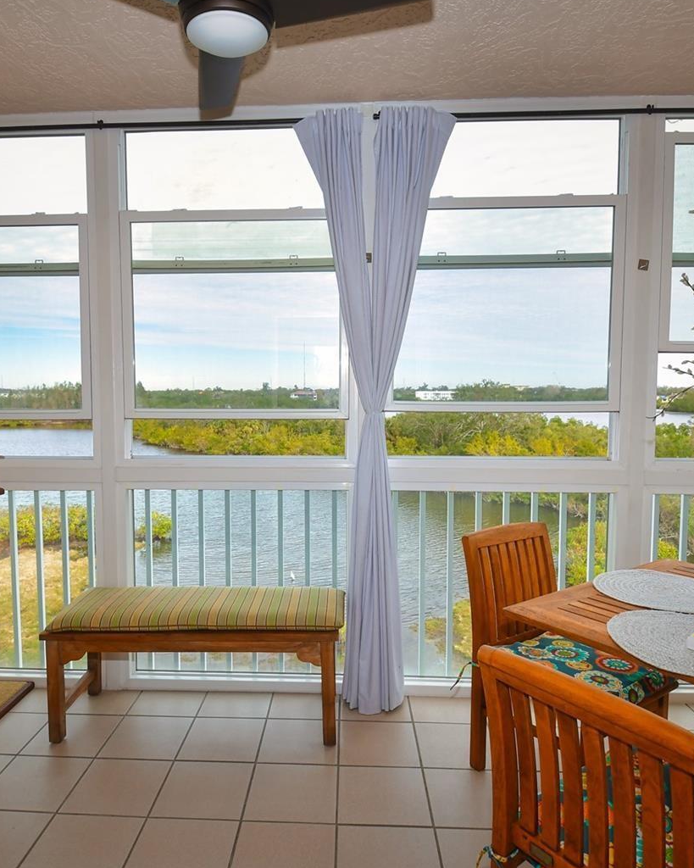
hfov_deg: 63.0
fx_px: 565
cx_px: 320
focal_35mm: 22
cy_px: 426
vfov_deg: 75.0
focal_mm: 10
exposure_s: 1/160
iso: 100
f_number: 6.3
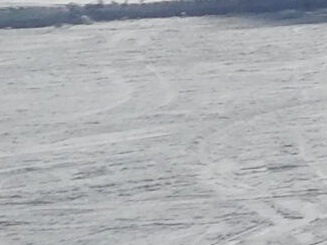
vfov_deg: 6.9
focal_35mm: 196
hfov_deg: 7.5
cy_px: -438
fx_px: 1851
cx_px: 1257
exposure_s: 1/1500
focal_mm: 4.5
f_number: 6.8
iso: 125
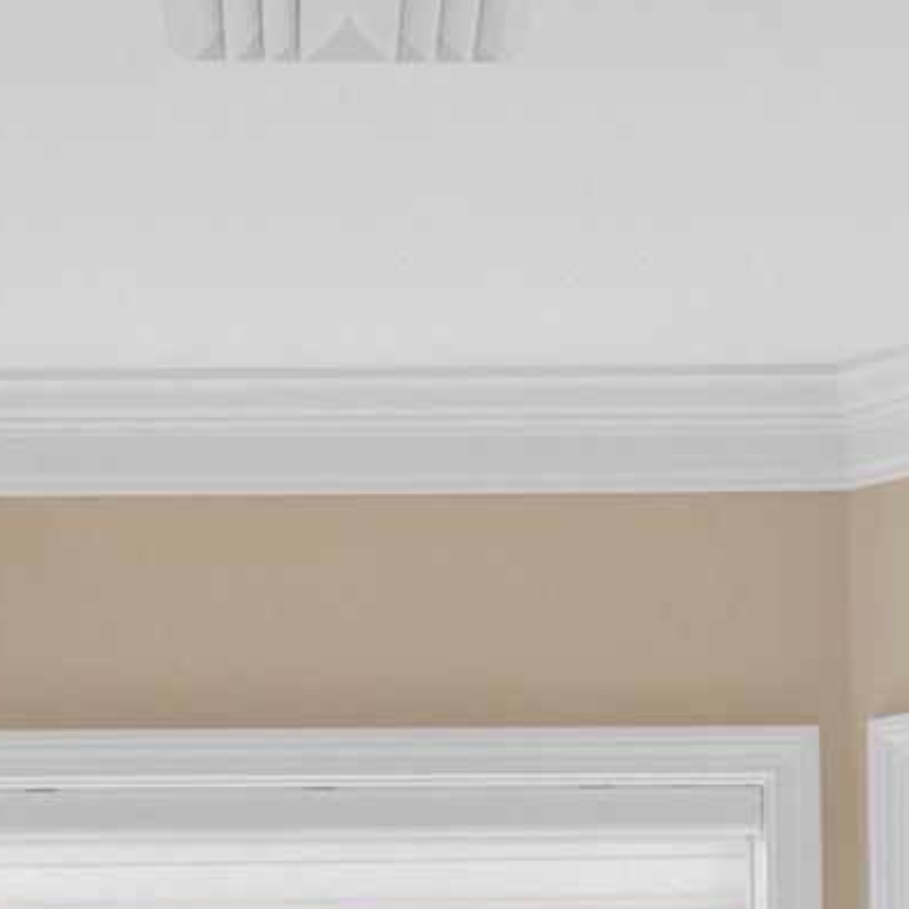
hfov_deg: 15.9
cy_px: 1410
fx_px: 3248
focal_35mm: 109
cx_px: 302
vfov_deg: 14.7
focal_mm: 16.5
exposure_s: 1/20
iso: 250
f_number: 7.1
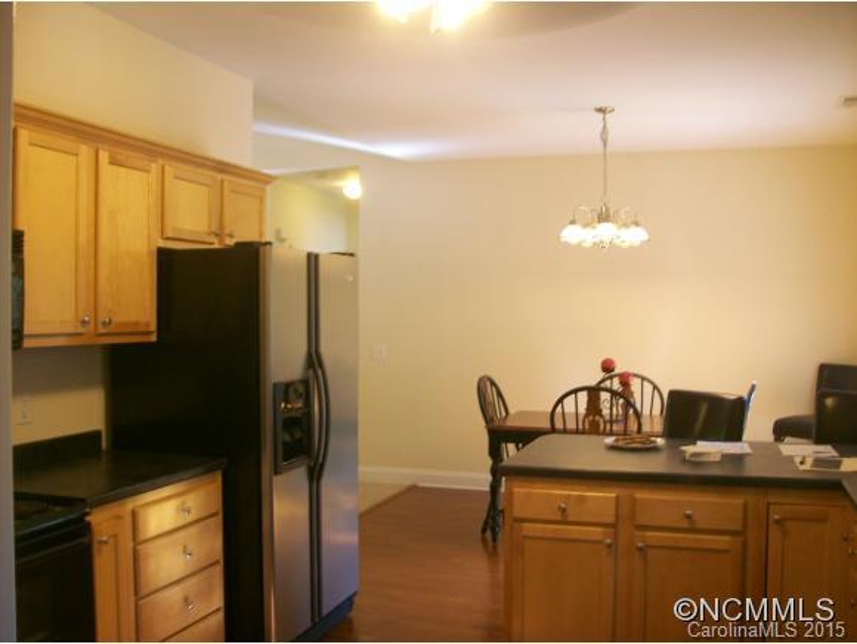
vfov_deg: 39.7
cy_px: 322
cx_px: 428
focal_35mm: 36
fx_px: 892
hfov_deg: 51.3
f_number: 2.7
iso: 80
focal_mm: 6
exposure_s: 1/12.2
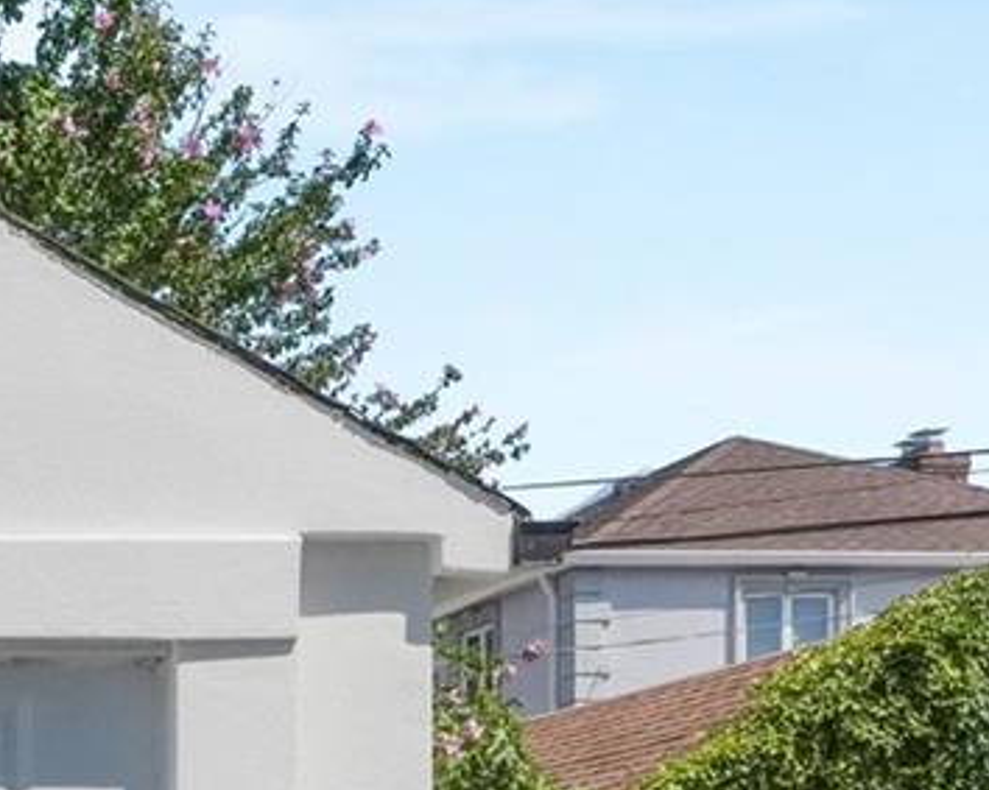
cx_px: -475
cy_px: 847
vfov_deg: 19.4
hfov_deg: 21.3
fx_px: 2224
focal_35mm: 76
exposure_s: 1/1000
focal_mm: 14
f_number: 16
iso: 800
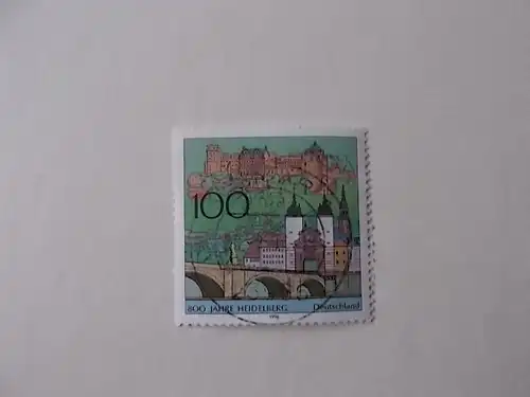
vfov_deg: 53.1
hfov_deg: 67.3
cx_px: 265
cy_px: 198
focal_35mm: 26
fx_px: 398
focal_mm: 4.6
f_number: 3.2
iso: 200
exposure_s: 1/13
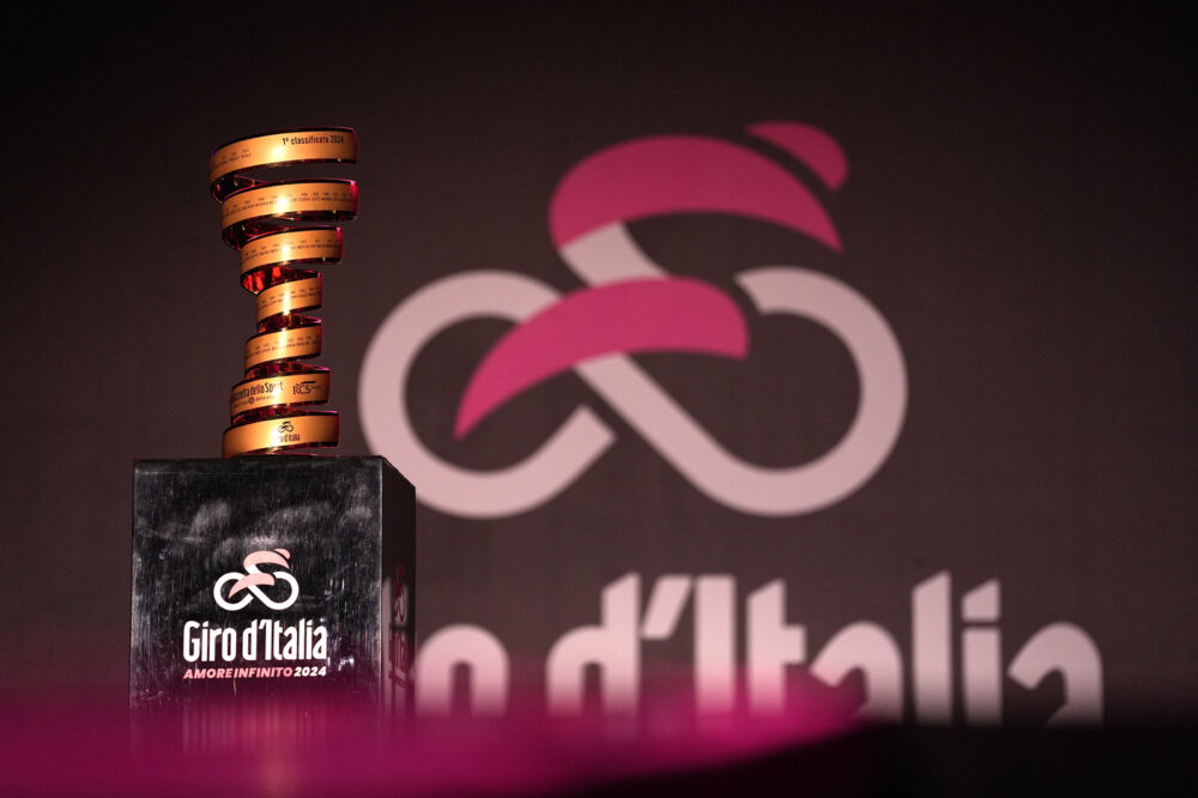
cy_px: 399
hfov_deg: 11.1
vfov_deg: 7.4
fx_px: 6154
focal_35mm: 185
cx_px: 599
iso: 2000
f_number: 2.8
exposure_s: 1/400
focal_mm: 185
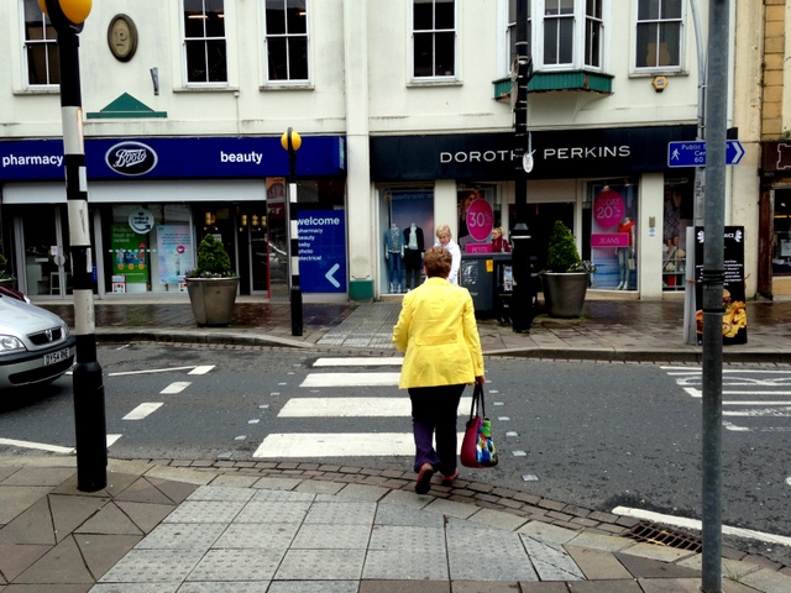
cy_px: 296
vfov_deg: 42.9
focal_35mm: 33
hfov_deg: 55.4
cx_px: 396
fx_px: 754
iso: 50
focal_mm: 4.12
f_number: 2.4
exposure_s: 1/645
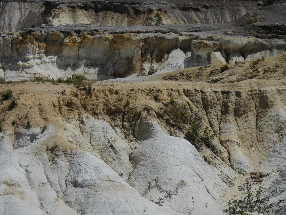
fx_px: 5370
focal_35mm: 650
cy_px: 108
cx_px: 143
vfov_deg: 2.3
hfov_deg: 3.1
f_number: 5.6
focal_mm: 116
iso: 100
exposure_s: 1/1600
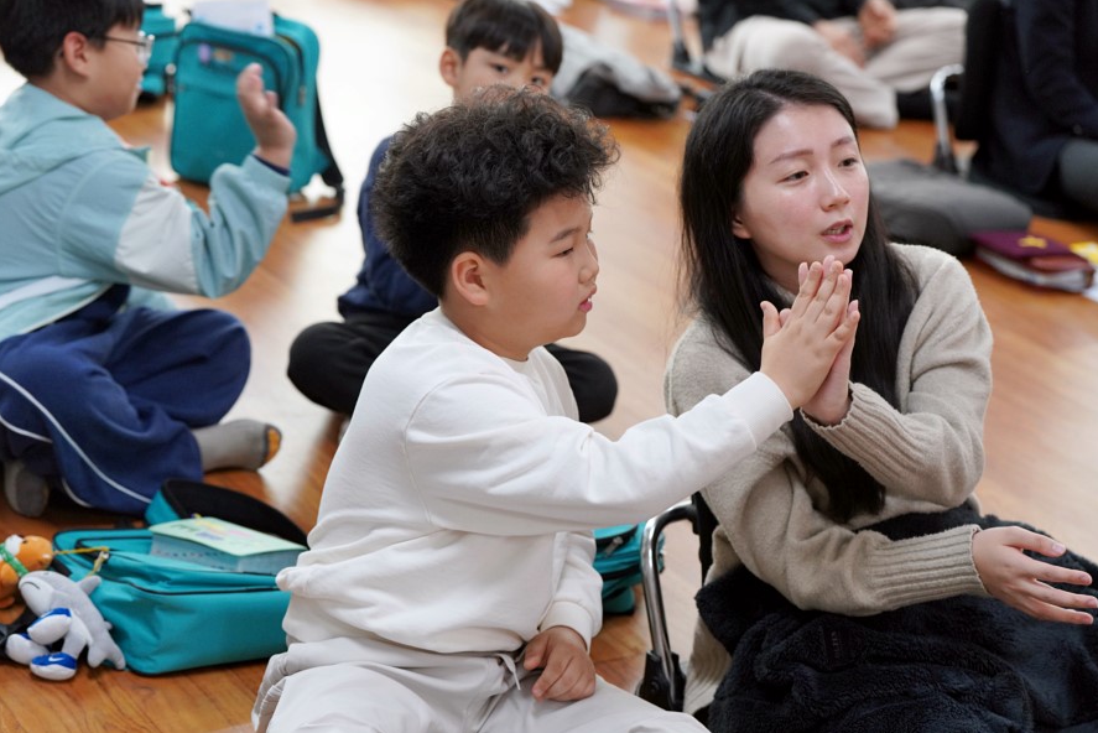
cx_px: 550
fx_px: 2166
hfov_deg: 28.4
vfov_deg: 19.2
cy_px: 368
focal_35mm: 71
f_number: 4
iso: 2000
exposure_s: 1/160
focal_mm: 70
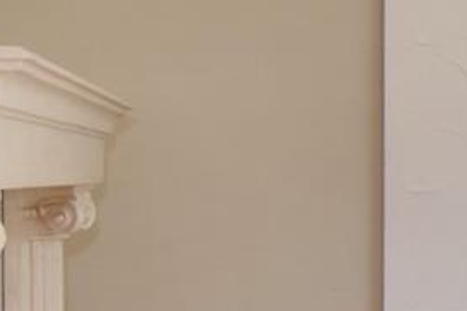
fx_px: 1605
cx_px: 1213
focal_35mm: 124
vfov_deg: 11.1
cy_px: 153
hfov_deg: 12.2
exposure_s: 1/100
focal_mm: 11
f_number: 10
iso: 640
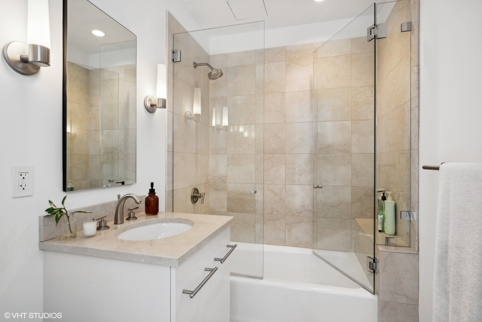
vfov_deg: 67.4
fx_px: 241
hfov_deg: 90.0
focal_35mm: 18
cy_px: 161
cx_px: 241
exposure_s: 1/6
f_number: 9.5
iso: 200
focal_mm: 18
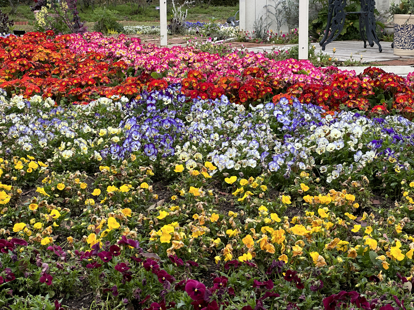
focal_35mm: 77
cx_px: 207
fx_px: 921
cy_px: 155
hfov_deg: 25.3
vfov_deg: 19.1
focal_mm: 9
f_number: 2.8
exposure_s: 1/99
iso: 50
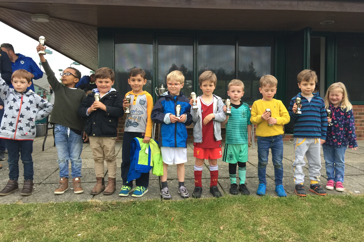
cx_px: 183
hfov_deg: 60.3
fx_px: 313
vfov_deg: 42.3
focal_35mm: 31
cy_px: 113
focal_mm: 4.15
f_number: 2.2
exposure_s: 1/17
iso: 40
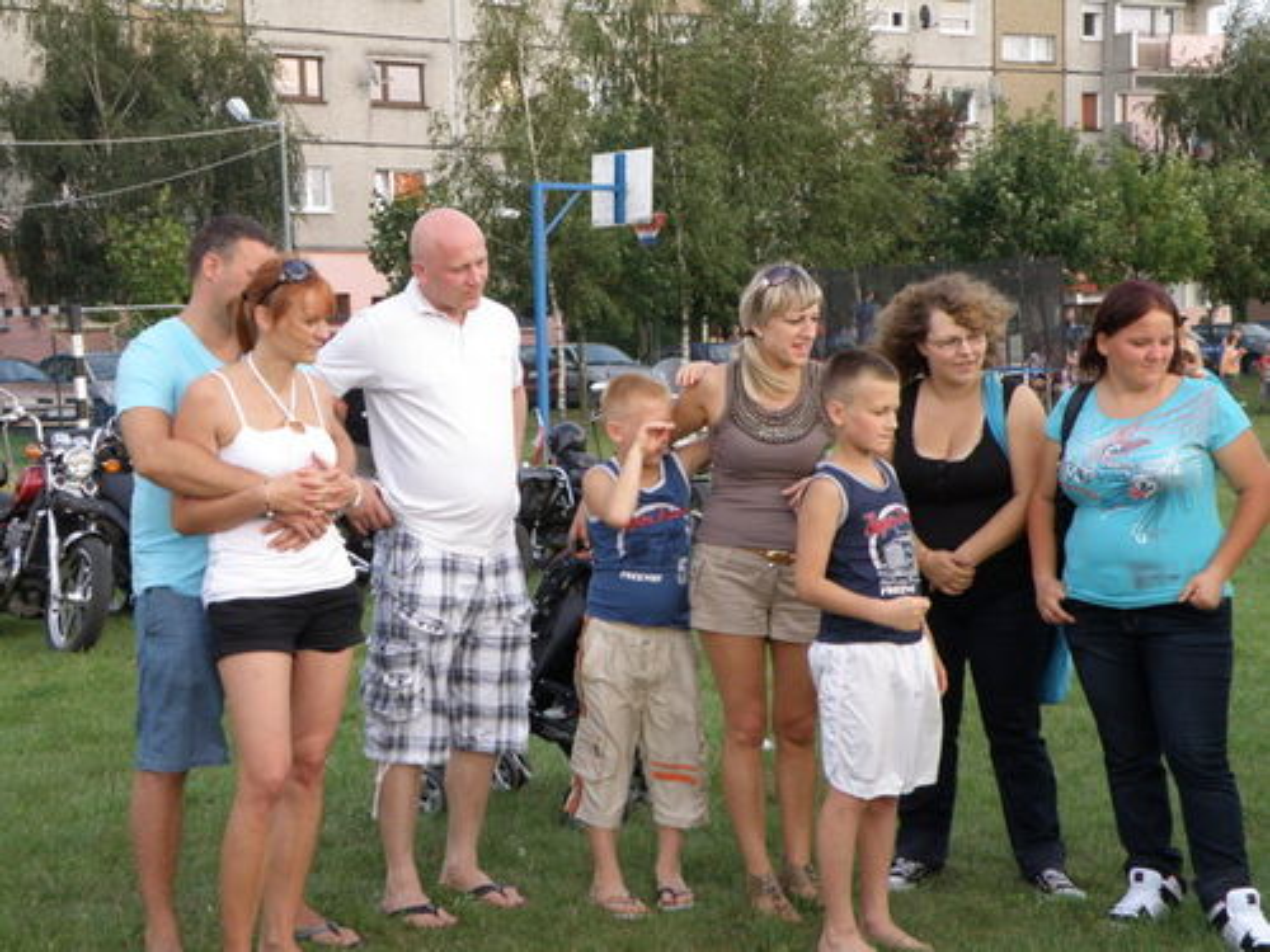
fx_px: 2605
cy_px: 476
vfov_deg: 20.7
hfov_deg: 27.4
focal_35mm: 71
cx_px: 635
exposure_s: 1/500
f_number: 3.7
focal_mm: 12.62
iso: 160
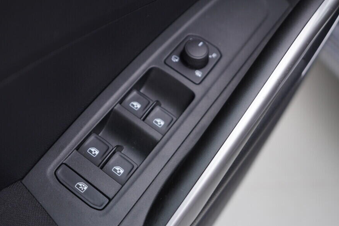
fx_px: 395
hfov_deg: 46.4
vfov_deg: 31.9
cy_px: 107
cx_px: 164
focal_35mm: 42
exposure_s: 1/40
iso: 125
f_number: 2.8
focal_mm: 24
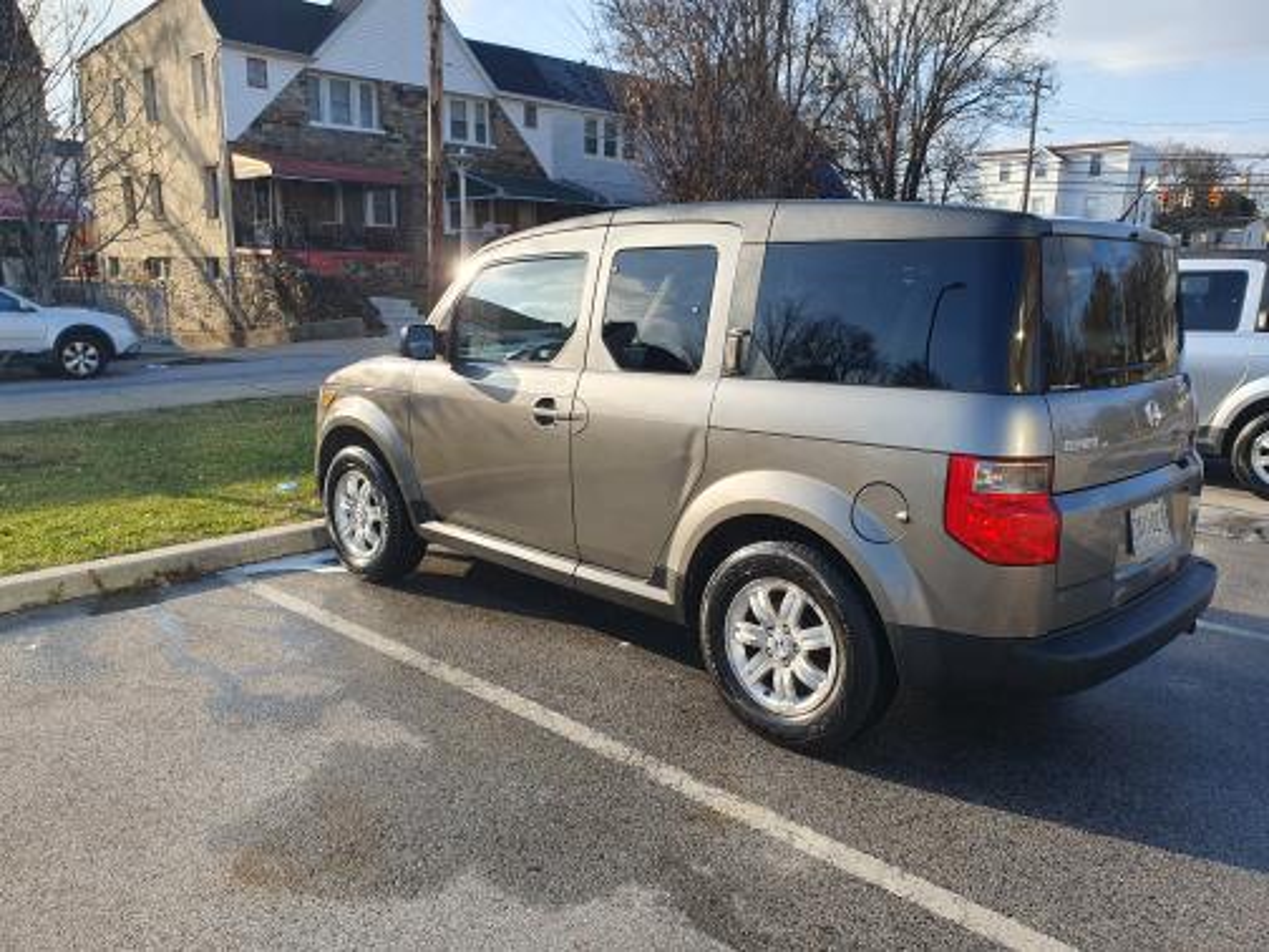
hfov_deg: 67.3
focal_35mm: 26
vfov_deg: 53.1
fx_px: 953
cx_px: 634
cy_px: 476
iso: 50
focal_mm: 4.32
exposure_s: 1/738
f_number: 2.4
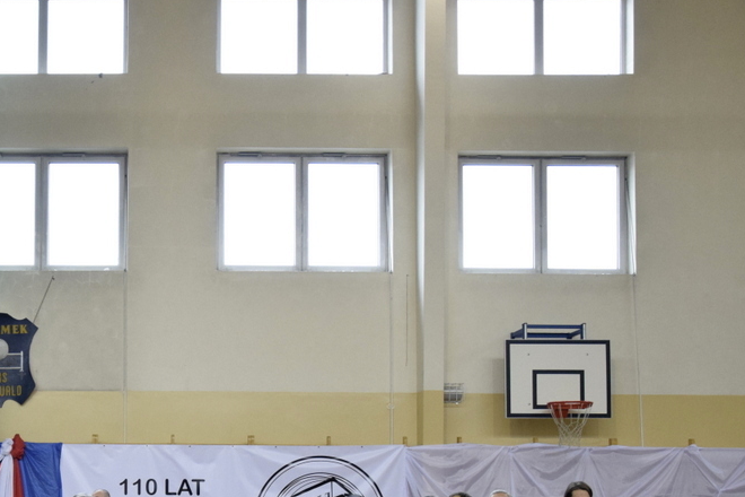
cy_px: 437
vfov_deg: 22.1
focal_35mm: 60
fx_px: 1242
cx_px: 96
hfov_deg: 32.0
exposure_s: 1/125
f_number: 3.8
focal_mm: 22
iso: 1600
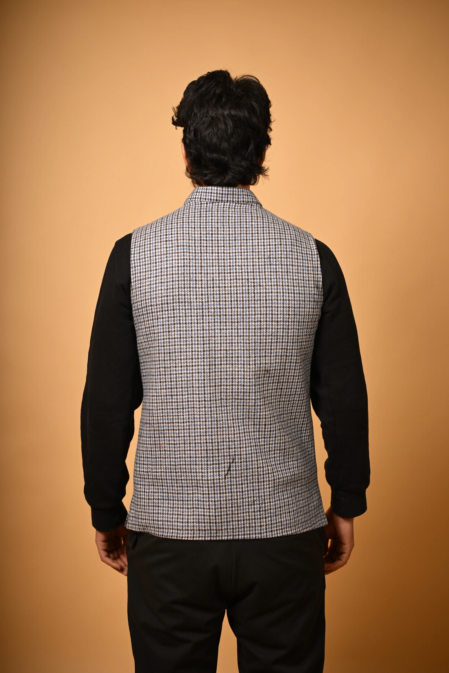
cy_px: 336
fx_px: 935
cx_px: 224
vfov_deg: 39.6
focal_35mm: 50
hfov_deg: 27.0
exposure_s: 1/1250
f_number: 2.2
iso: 200
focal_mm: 50
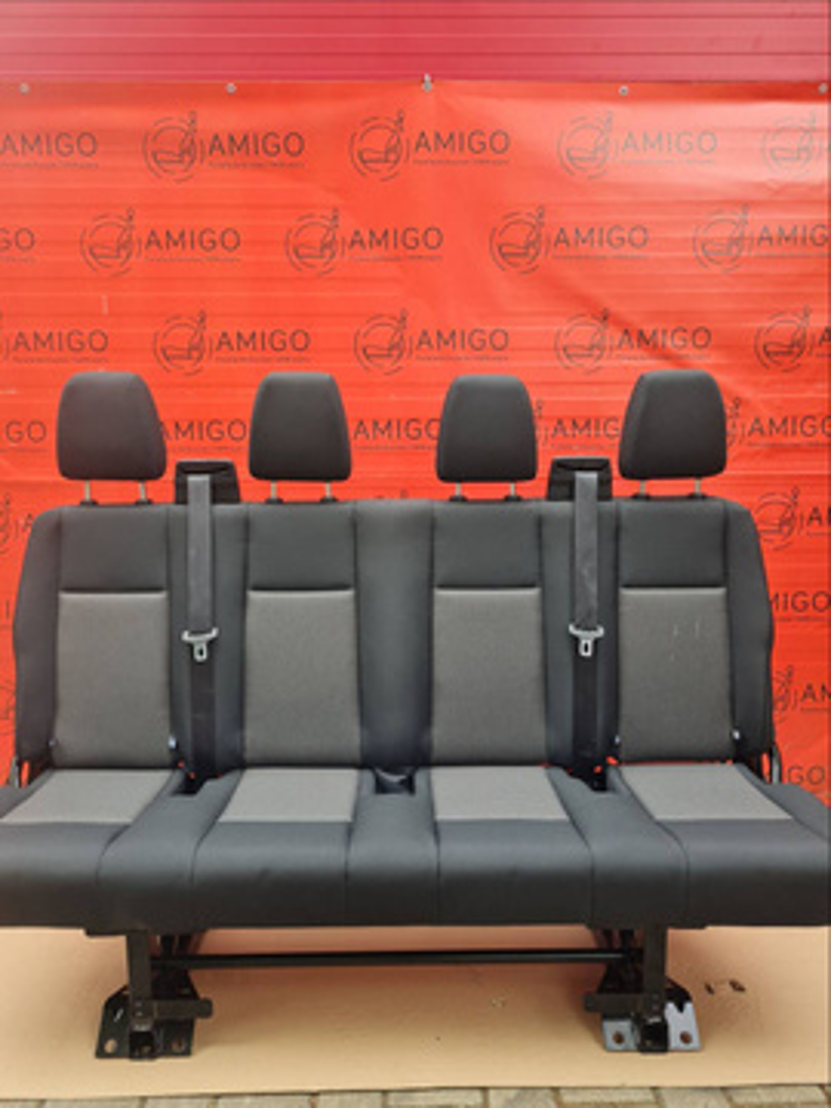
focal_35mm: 26
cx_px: 416
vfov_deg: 67.3
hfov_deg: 53.1
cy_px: 554
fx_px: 832
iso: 50
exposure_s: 1/140
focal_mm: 5.4
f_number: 1.8
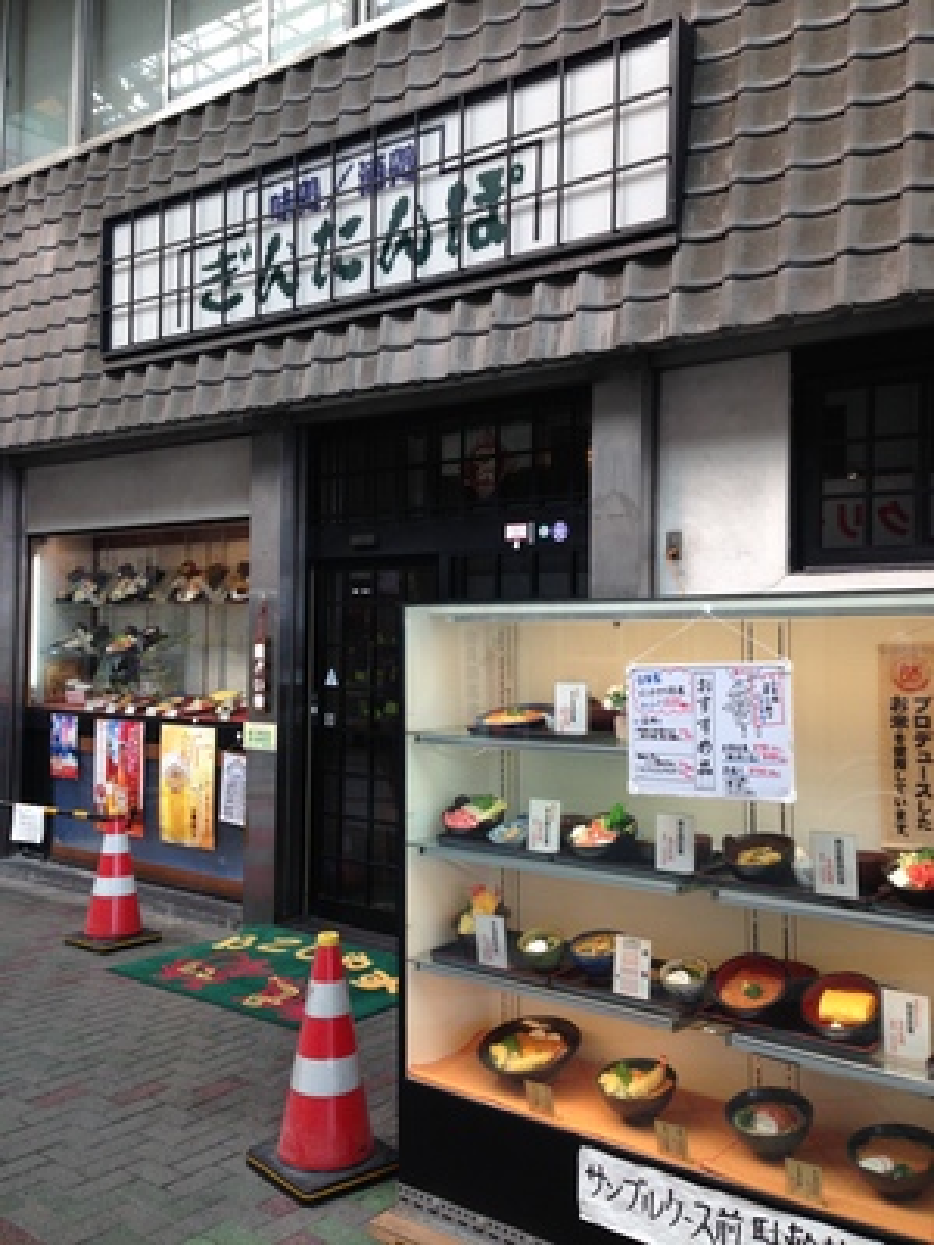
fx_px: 1187
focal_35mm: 33
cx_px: 467
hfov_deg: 42.9
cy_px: 622
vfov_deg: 55.4
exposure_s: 1/120
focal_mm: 4.12
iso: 50
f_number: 2.4
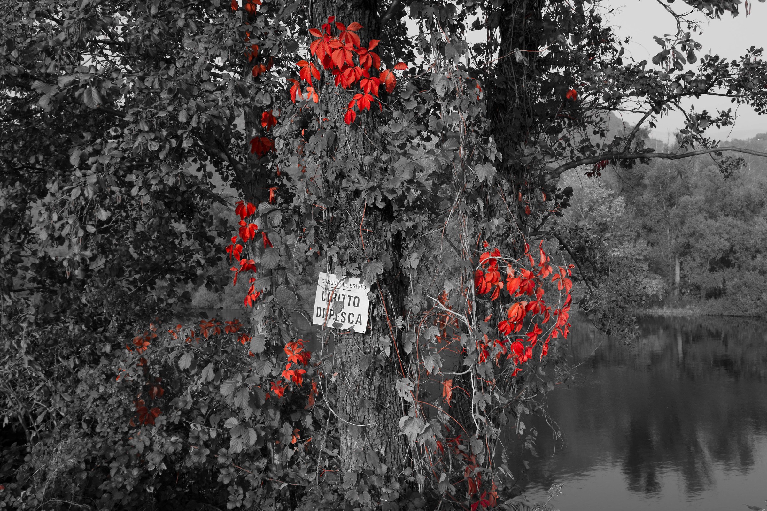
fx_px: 735
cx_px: 384
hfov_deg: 55.1
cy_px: 256
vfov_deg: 38.4
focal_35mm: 34
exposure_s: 1/60
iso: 100
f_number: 10
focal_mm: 23
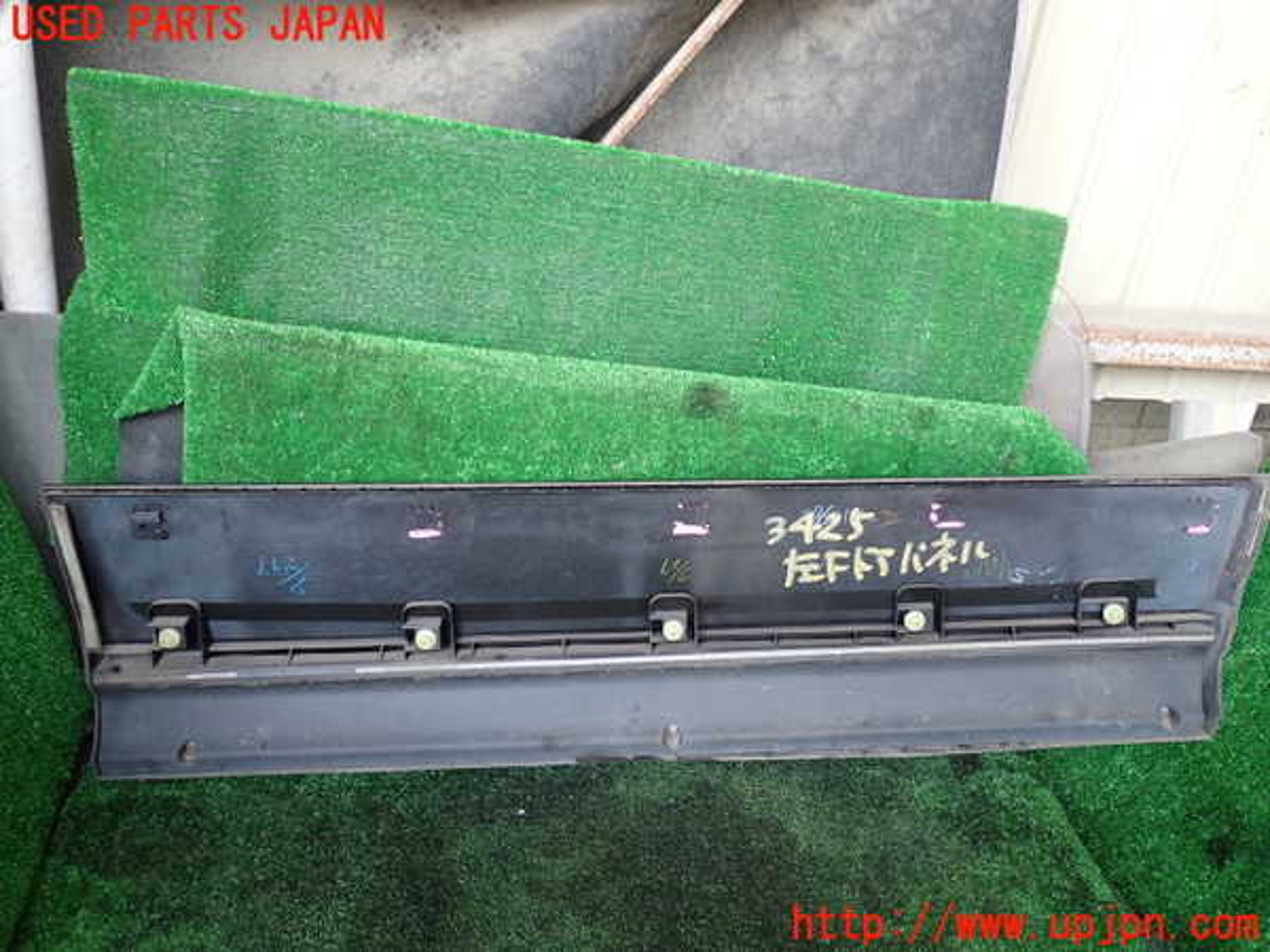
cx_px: 635
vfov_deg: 46.8
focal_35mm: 30
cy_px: 476
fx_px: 1101
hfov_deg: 60.0
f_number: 2.3
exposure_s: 1/50
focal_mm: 5.4
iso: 200
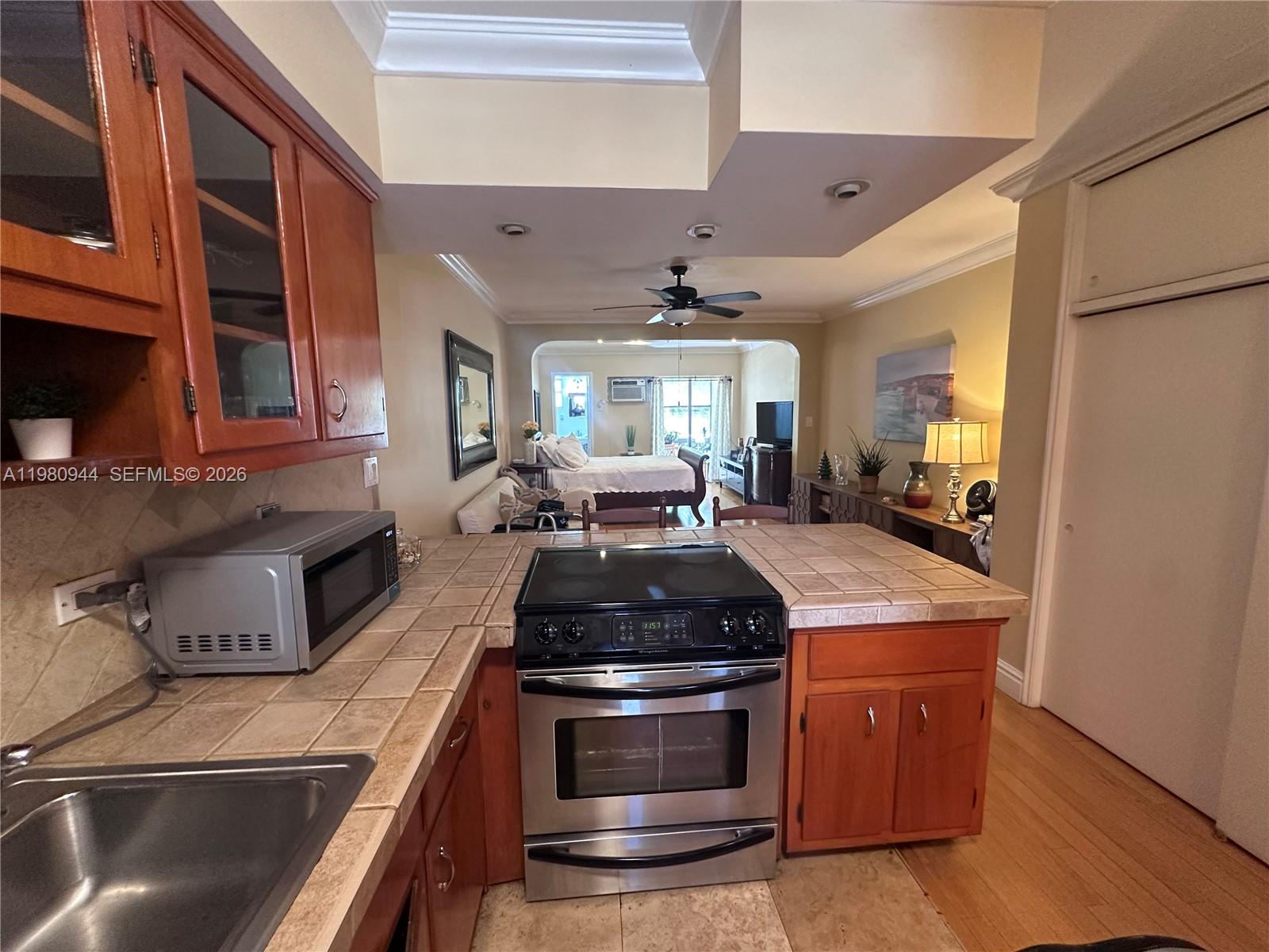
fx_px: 513
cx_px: 634
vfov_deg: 85.7
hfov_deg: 102.1
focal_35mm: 14
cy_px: 476
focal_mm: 2.22
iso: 400
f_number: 2.2
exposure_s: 1/60
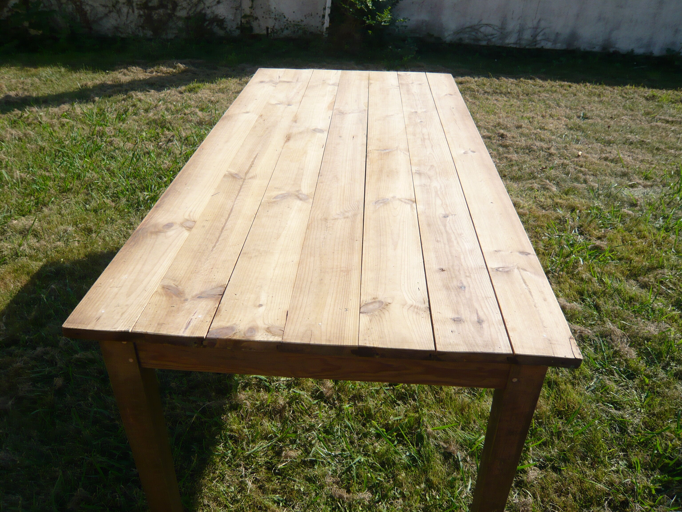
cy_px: 256
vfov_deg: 49.7
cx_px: 341
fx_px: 552
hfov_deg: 63.4
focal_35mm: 28
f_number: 8
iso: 100
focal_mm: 4.6
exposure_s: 1/160
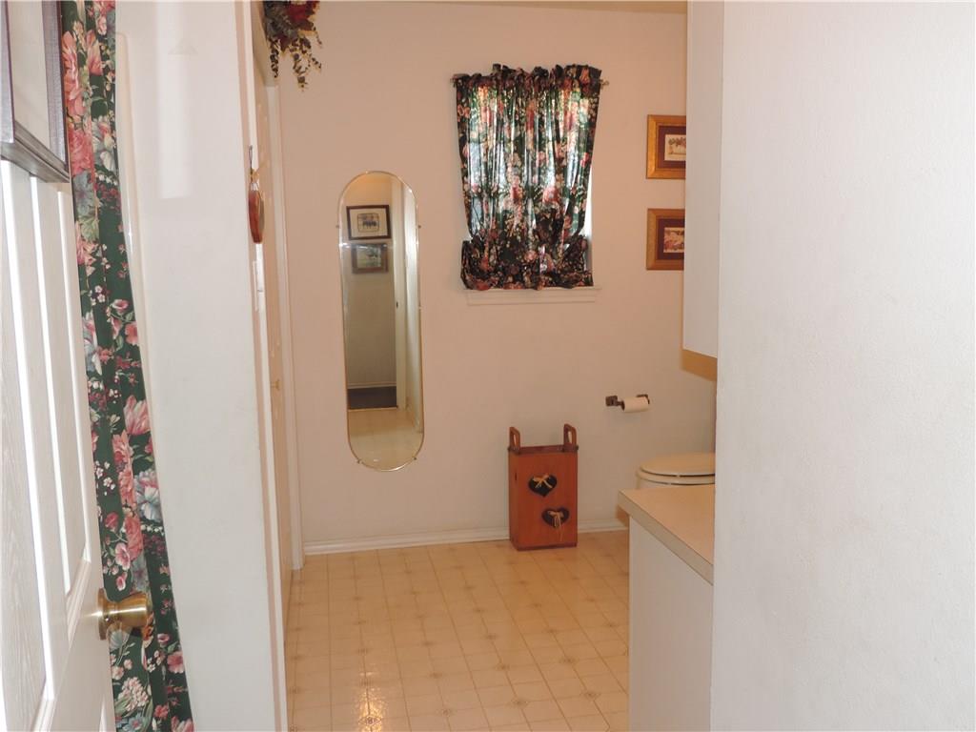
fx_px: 846
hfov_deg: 60.0
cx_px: 488
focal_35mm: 30
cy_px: 366
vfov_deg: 46.8
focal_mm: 5.3
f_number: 3.1
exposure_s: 1/30
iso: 200
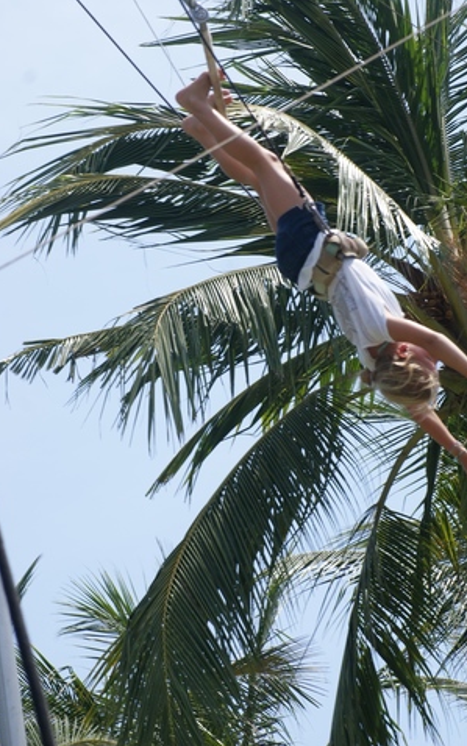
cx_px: 242
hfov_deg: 10.0
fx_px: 2656
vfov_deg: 16.0
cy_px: 373
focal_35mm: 131
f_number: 8
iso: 100
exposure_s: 1/200
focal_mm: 85
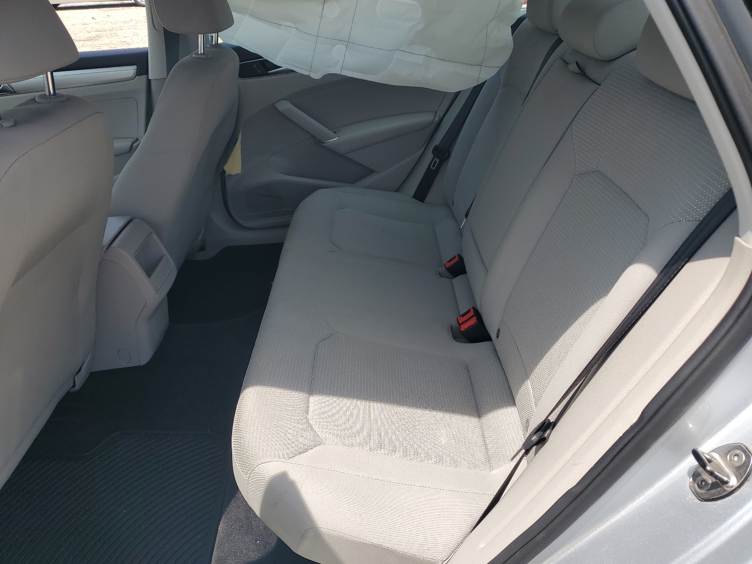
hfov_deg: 67.3
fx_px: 565
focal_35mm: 26
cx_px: 376
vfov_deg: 53.1
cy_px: 282
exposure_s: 1/1667
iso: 50
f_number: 1.5
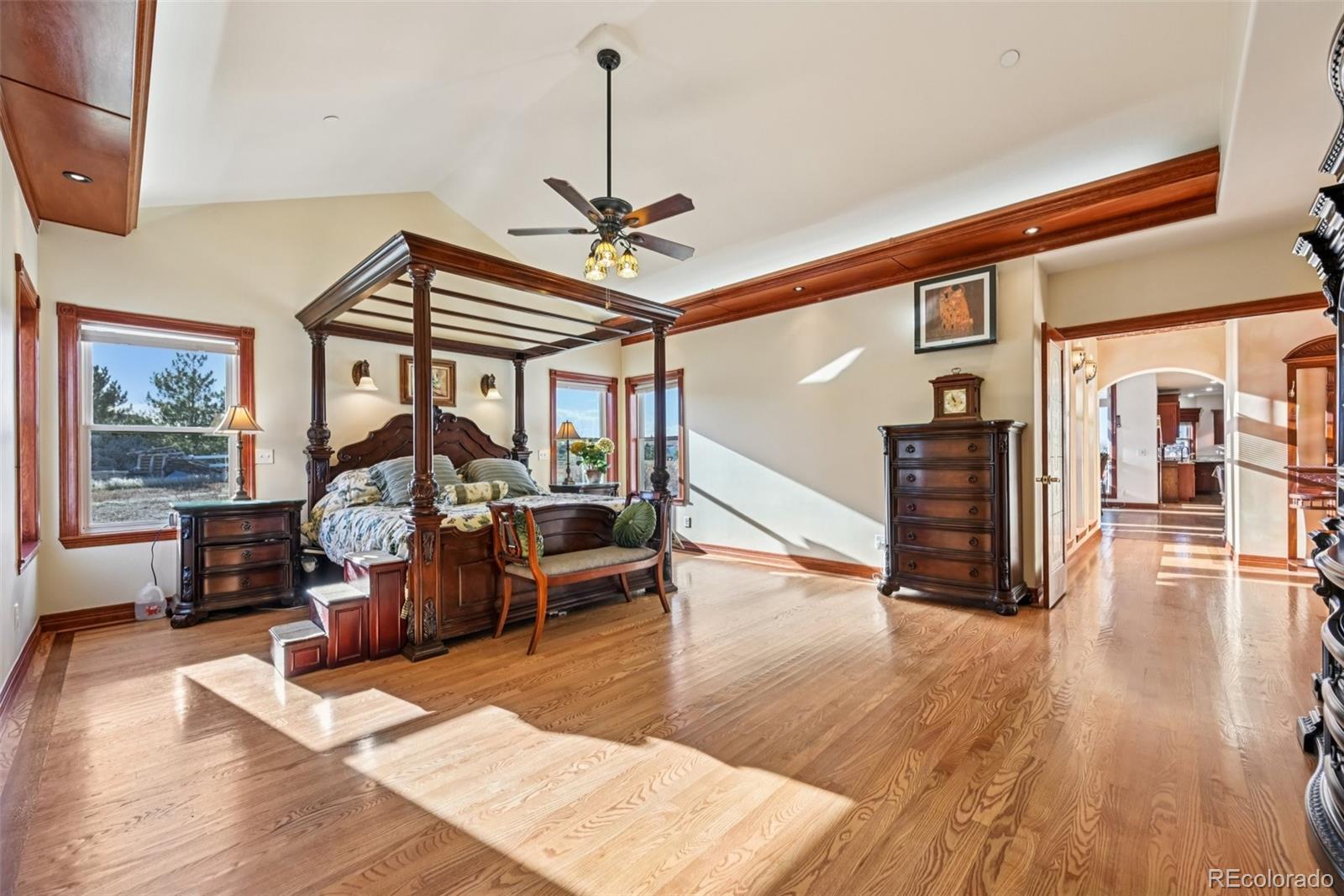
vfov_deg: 81.2
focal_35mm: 14
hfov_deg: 104.3
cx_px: 672
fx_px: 523
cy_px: 448
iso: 160
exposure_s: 1/15
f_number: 8
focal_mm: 14
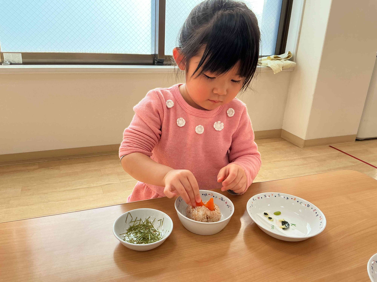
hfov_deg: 61.7
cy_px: 141
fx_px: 316
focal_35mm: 29
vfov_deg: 48.2
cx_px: 188
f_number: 1.8
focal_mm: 3
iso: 32
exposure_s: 1/163
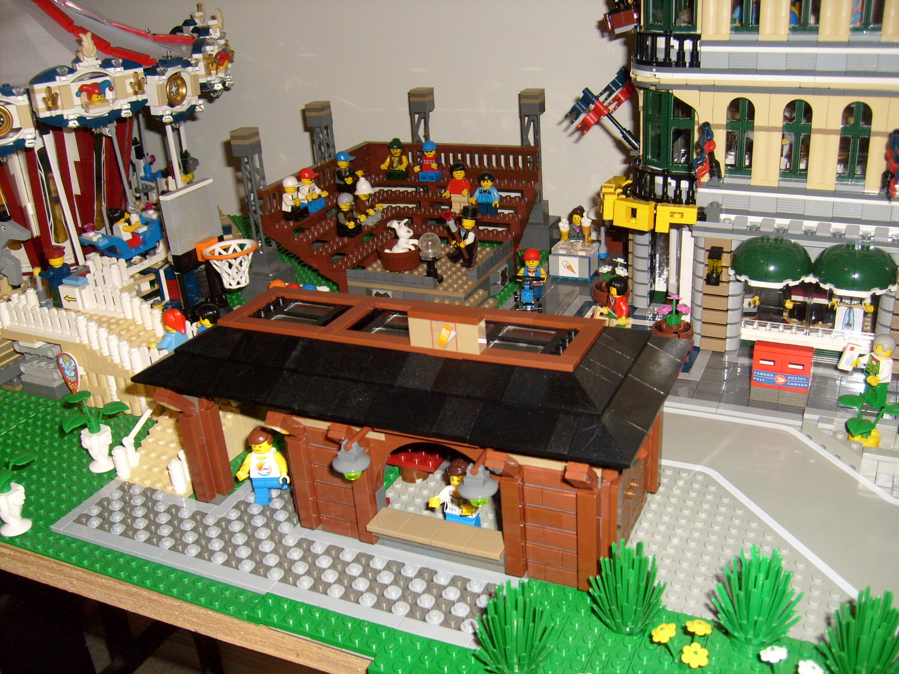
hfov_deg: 52.6
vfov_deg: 40.7
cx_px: 450
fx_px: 909
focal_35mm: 35
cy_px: 337
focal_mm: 5.8
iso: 100
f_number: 2.8
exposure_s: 1/45
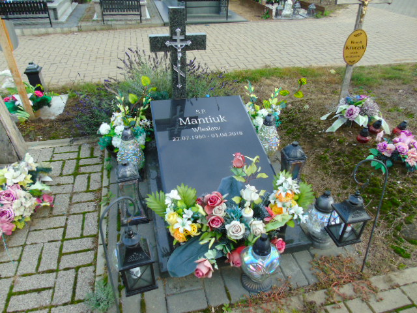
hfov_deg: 69.4
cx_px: 208
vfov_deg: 54.9
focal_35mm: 25
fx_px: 301
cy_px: 156
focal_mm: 4.4
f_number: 3.4
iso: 80
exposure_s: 1/160
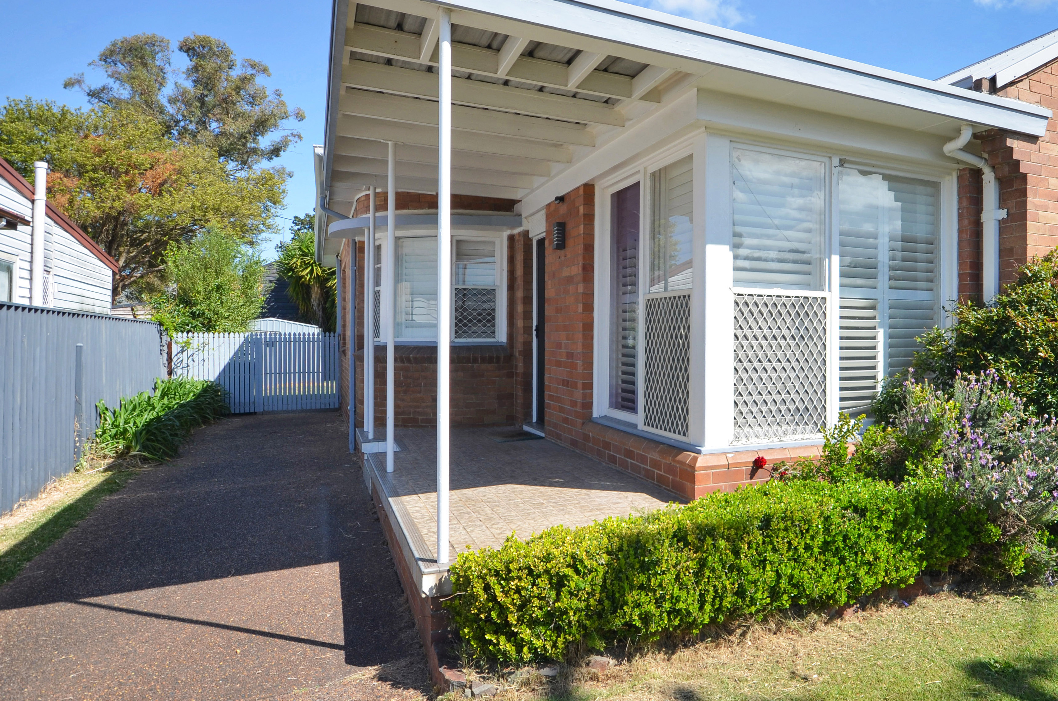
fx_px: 696
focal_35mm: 24
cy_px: 397
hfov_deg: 71.8
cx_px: 725
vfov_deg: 53.3
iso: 125
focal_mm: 11
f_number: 8
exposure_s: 1/250
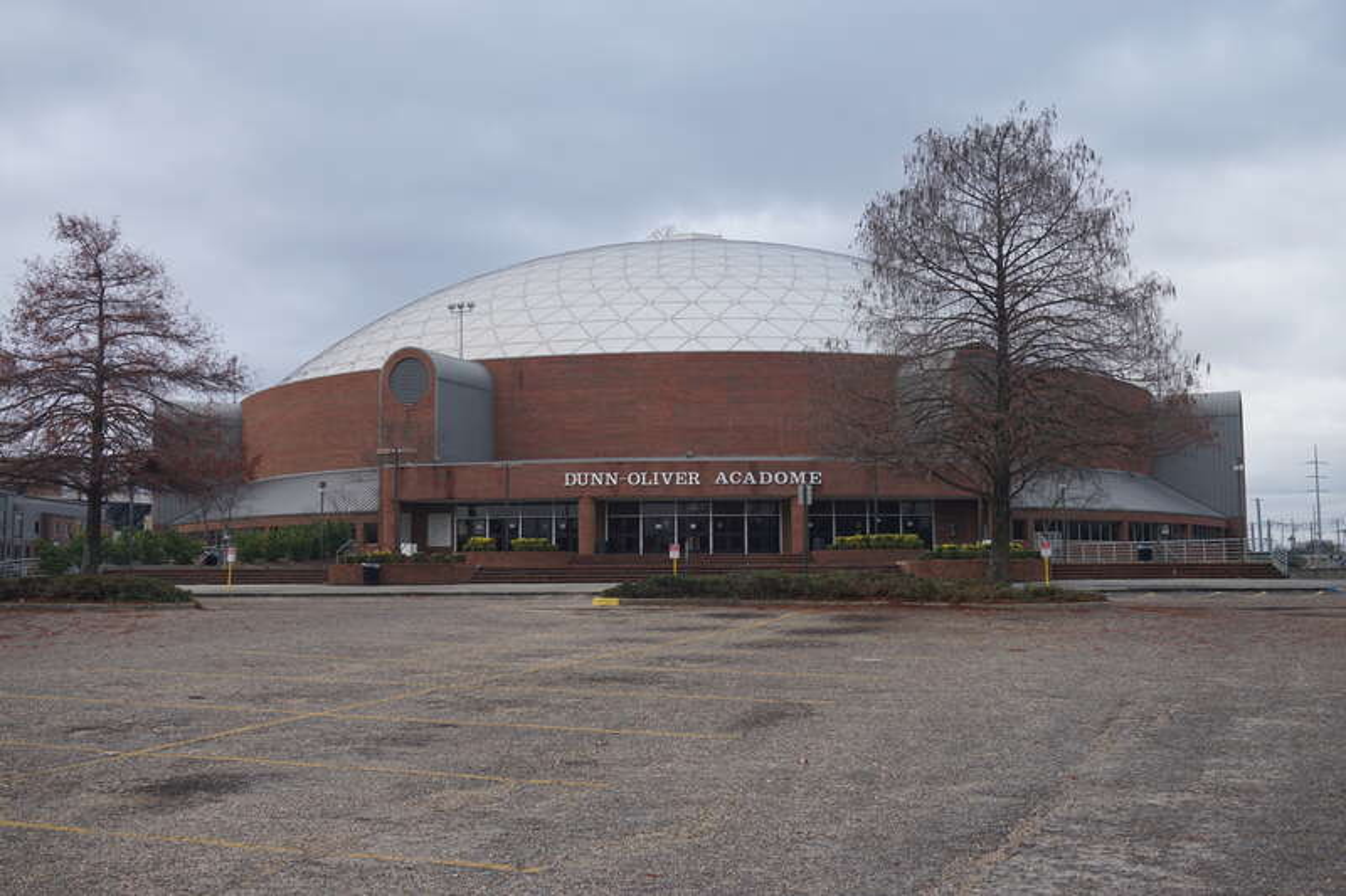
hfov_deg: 47.9
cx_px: 673
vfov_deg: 33.0
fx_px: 1514
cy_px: 448
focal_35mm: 40
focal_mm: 27
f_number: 6.3
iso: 100
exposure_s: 1/80
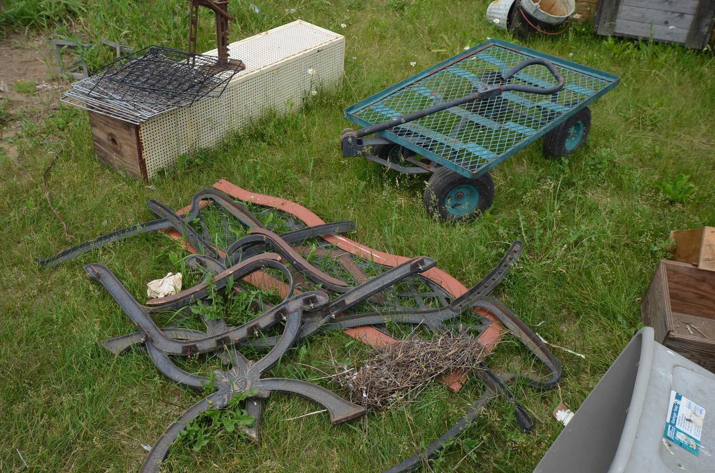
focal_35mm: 36
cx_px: 358
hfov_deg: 53.2
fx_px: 713
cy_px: 236
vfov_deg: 36.7
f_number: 8
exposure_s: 1/250
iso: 110
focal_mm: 24
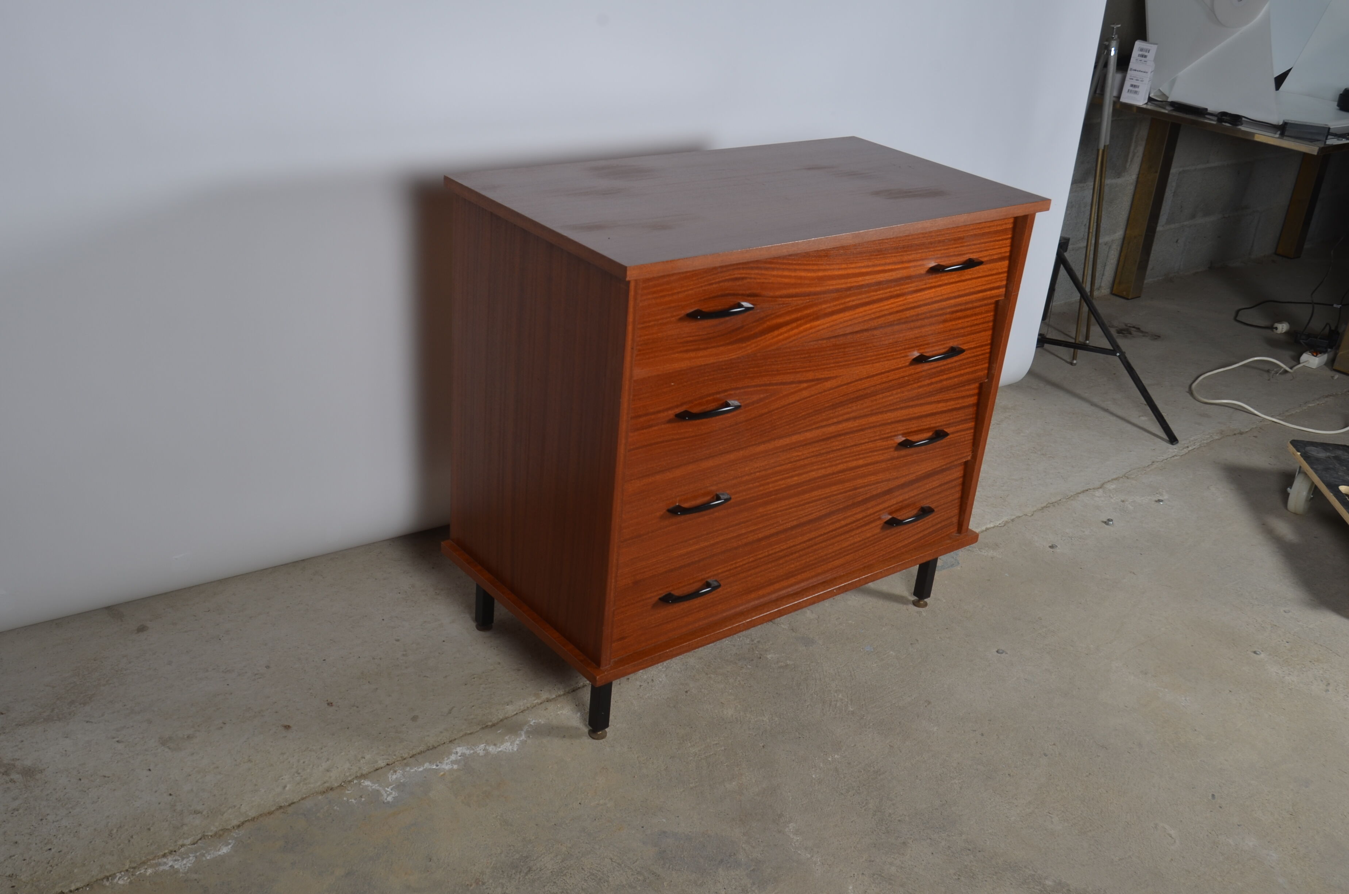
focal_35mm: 36
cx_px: 674
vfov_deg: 36.7
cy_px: 447
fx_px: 1346
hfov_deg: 53.2
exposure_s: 1/125
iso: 100
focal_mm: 24
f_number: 11
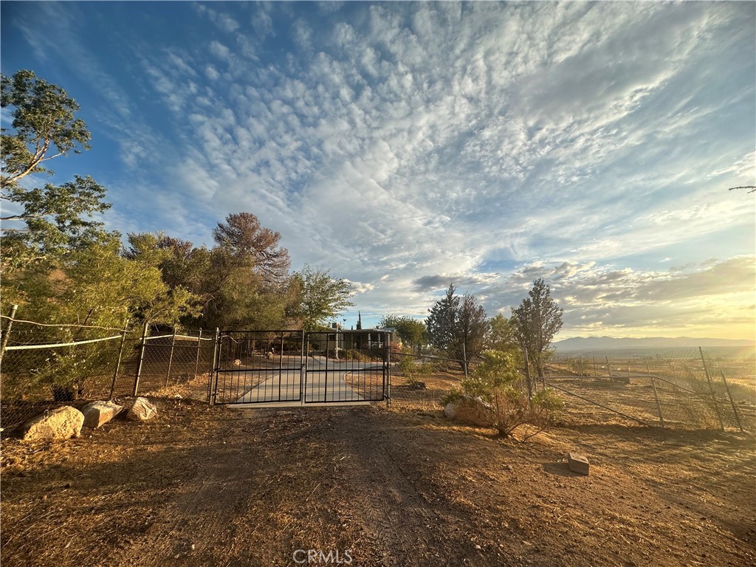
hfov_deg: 102.1
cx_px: 378
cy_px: 284
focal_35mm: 14
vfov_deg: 85.7
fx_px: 306
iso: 50
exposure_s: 1/1233
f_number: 2.2
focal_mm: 2.22
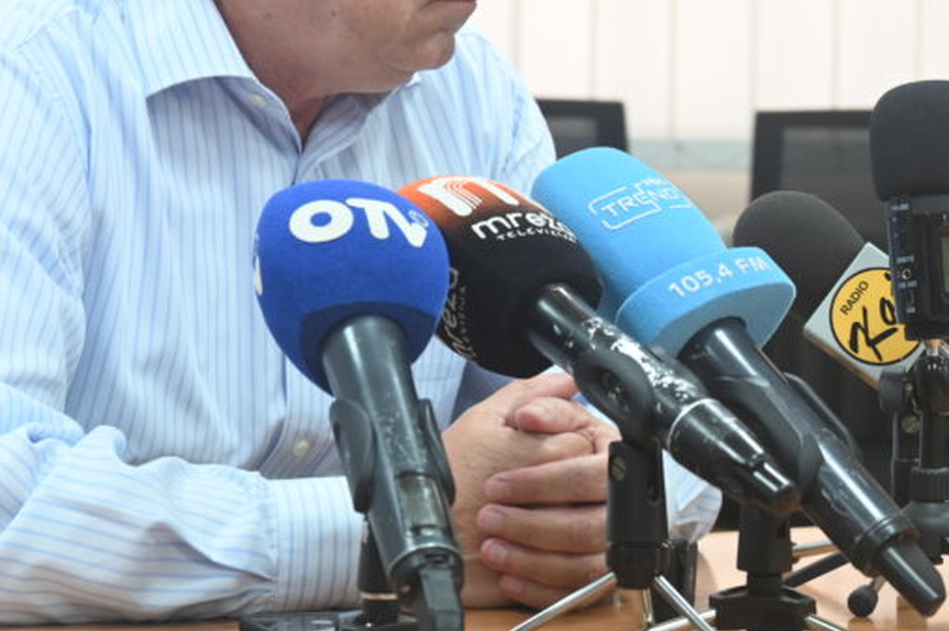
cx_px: 281
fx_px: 2923
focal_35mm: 111
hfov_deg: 18.4
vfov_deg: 12.3
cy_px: 156
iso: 2200
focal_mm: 55
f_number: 5.6
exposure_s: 1/60
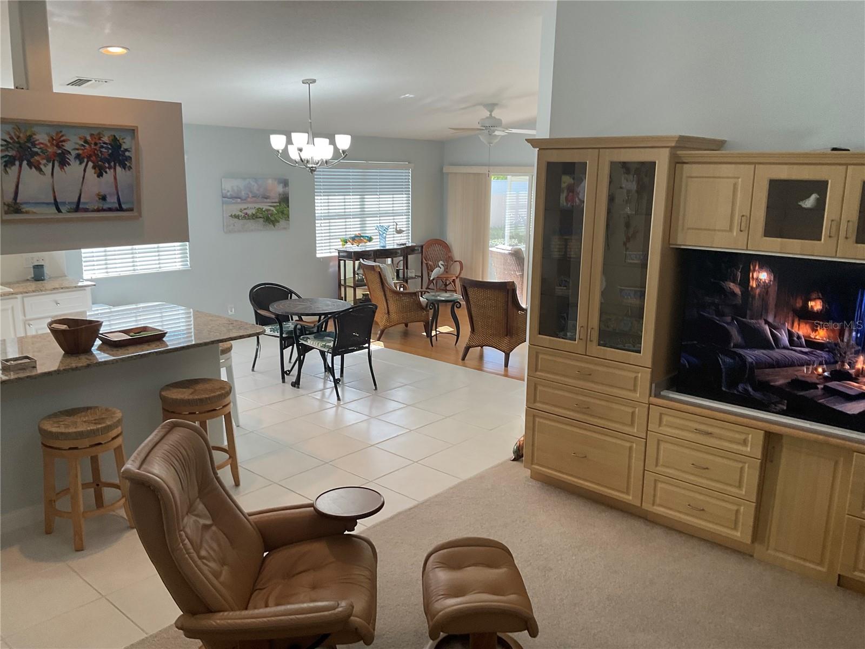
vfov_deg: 48.2
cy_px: 324
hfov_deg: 61.7
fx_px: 725
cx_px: 432
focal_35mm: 29
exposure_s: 1/60
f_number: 1.8
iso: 40
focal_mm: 3
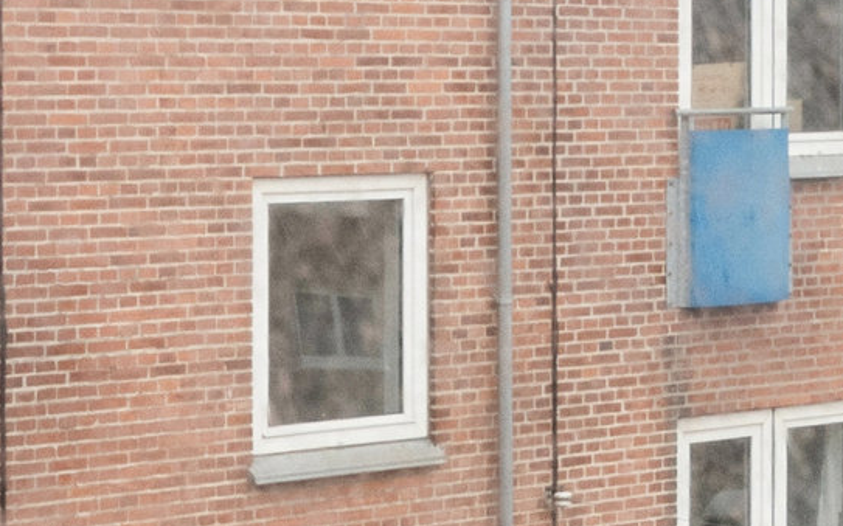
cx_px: 1667
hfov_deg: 11.3
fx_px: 3881
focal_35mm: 169
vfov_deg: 7.6
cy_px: 883
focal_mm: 30
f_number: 11
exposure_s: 1/100
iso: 800
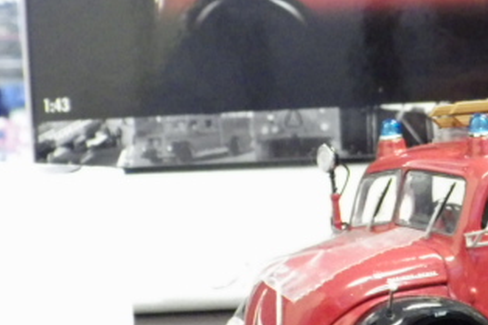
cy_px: 148
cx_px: 491
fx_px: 1179
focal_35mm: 87
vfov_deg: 15.7
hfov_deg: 22.5
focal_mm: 7.4
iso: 1250
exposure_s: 1/25
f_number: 3.6
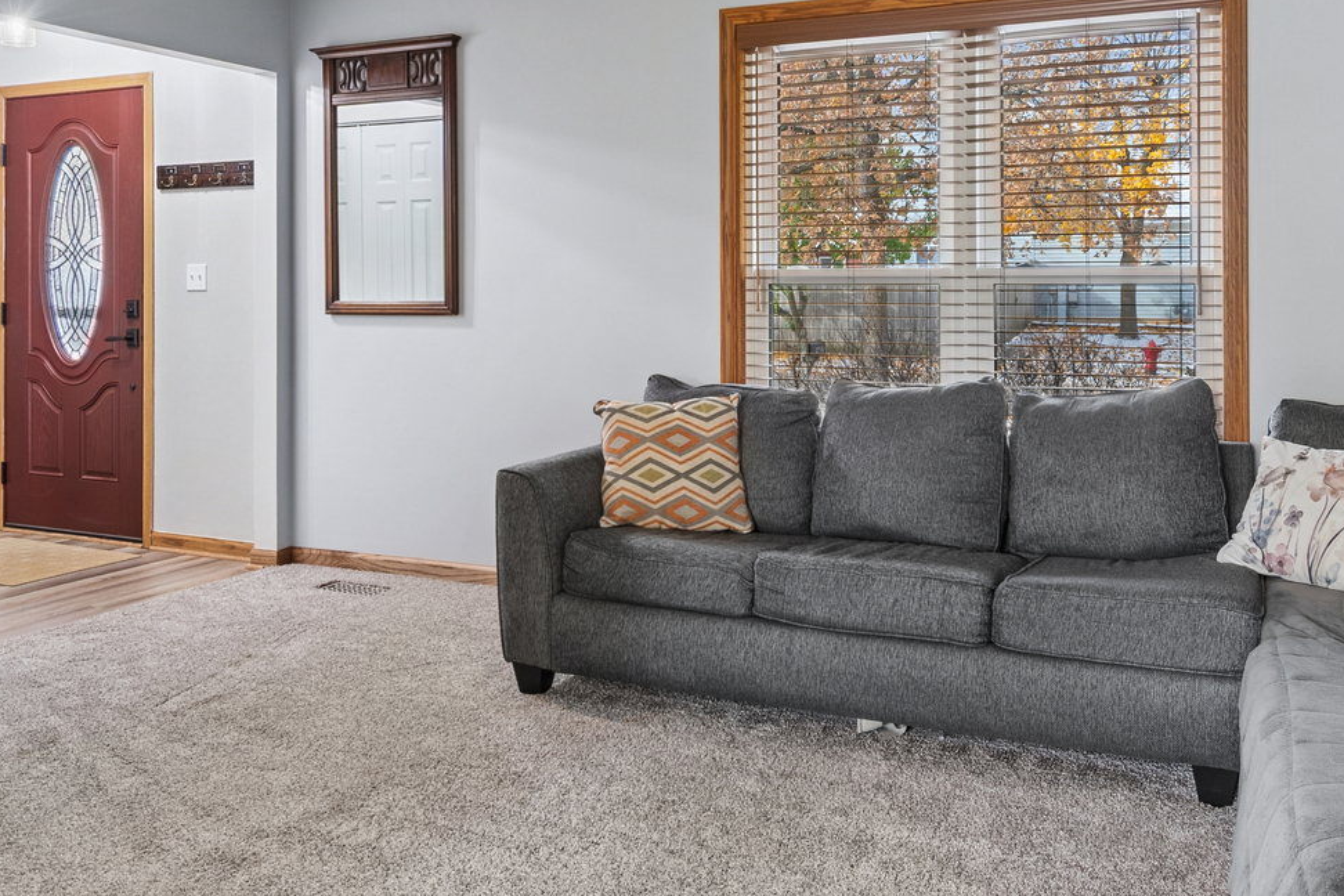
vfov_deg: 43.3
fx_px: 1120
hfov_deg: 61.9
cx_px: 686
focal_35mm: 30
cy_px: 342
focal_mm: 12
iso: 250
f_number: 8
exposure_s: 1/5
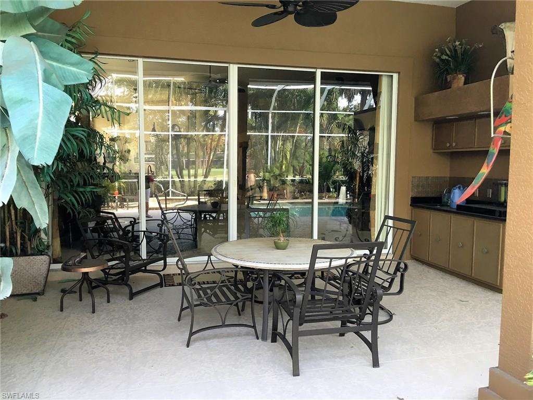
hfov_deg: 61.7
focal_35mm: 29
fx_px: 446
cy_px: 200
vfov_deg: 48.2
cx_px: 266
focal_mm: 4.15
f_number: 2.2
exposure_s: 1/15
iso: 25
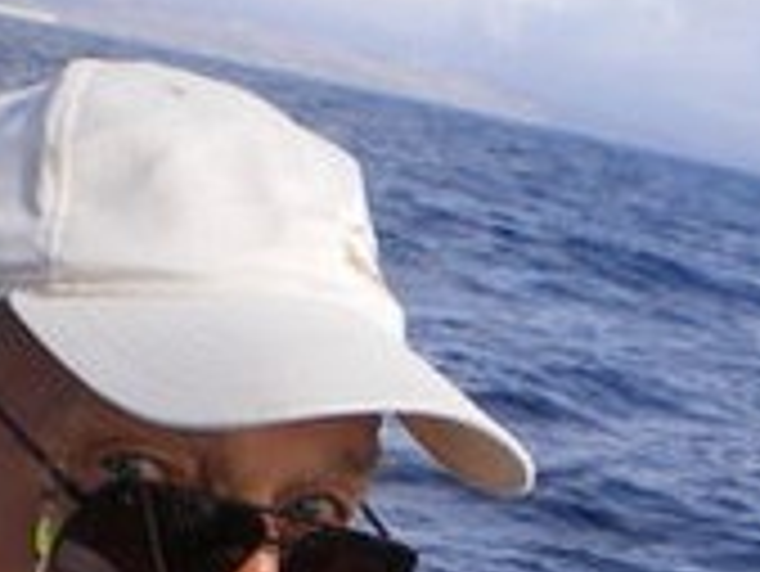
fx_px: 2944
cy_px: 739
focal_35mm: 134
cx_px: 580
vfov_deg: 10.8
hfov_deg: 14.6
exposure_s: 1/400
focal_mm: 6.3
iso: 50
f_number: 4.6
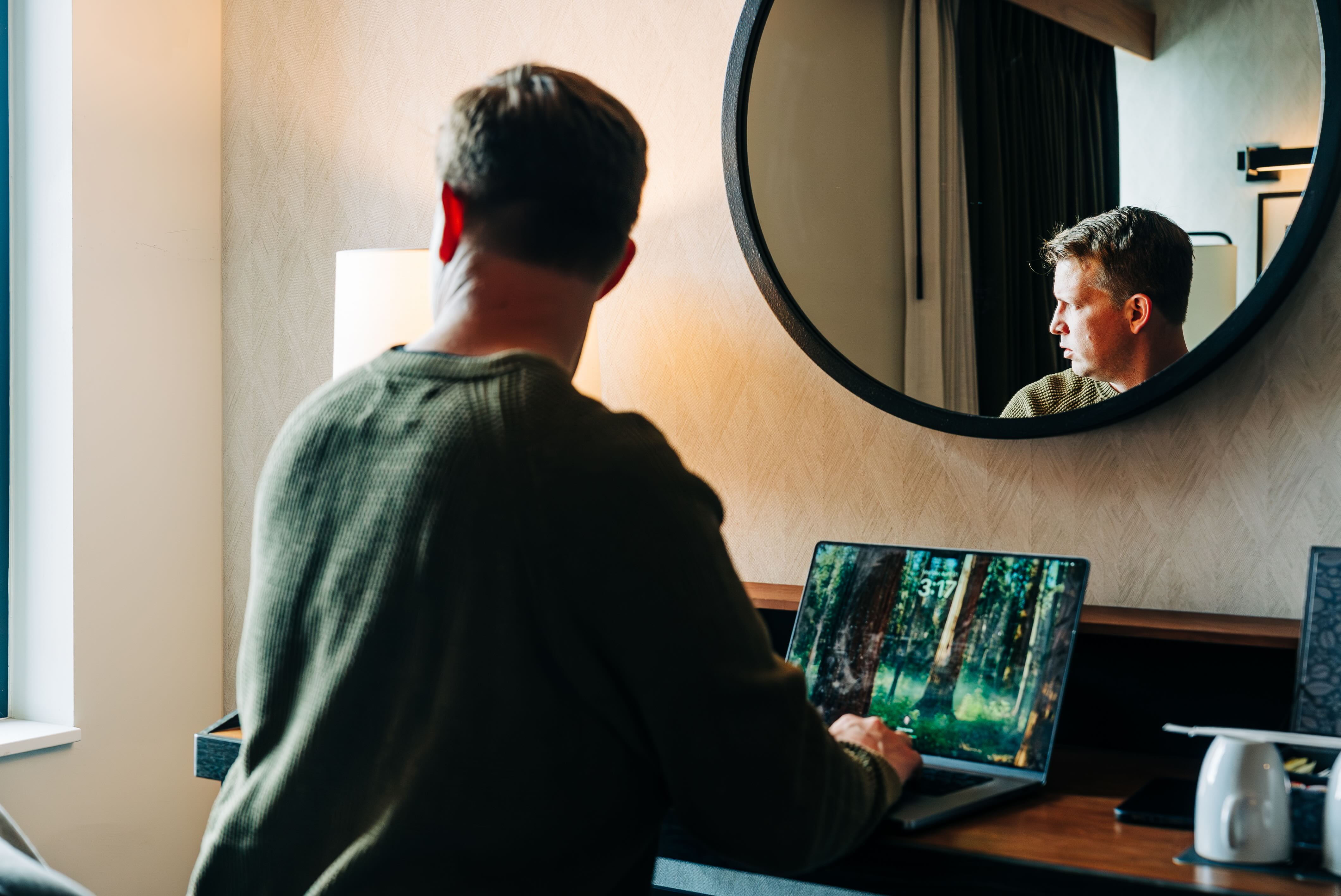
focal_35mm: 48
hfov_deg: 41.1
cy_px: 448
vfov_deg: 28.1
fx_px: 1789
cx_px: 670
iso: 2500
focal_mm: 48
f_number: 4
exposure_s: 1/160
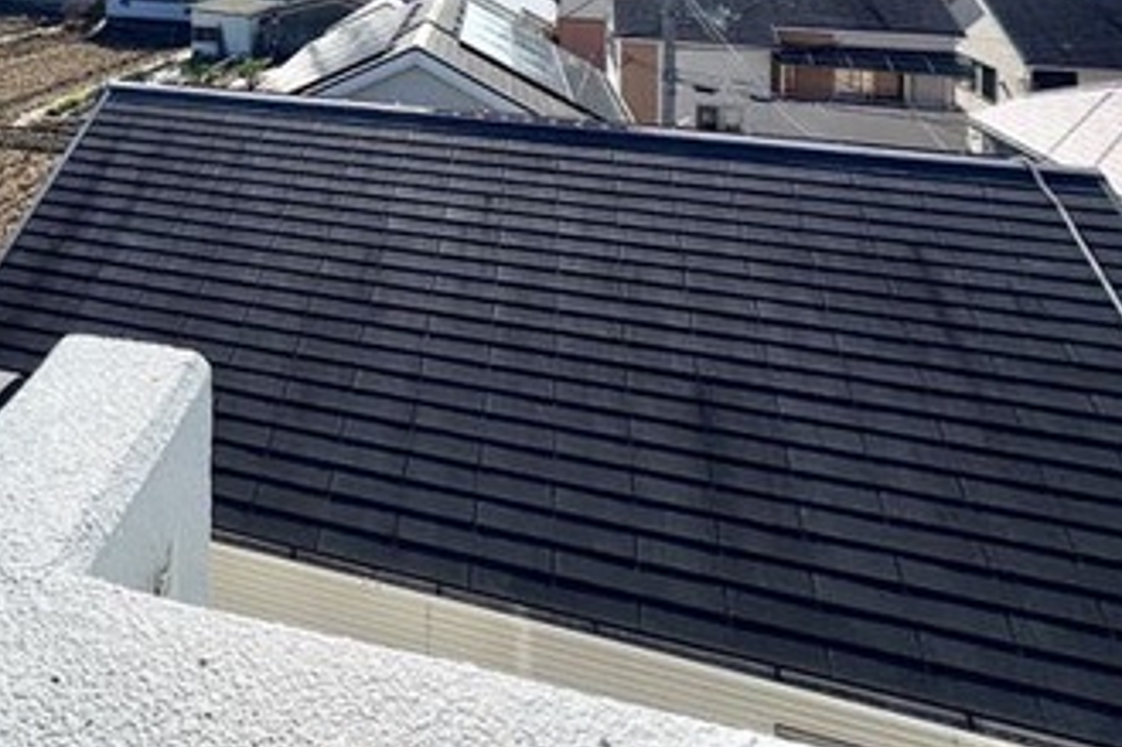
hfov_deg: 56.5
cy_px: -131
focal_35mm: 31
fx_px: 966
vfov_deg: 34.5
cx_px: 246
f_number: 2.2
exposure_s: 1/5650
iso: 32
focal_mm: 2.22
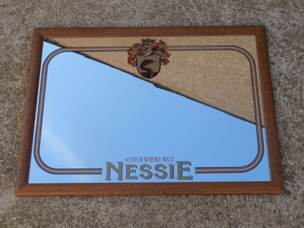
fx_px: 501
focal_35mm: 57
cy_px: 114
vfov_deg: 25.7
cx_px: 152
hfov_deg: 33.8
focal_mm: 10.04
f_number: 4.5
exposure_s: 1/200
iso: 80
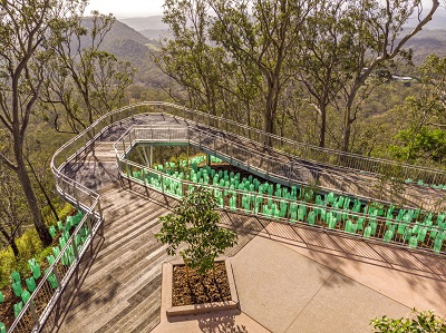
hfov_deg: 71.7
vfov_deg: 56.7
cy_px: 166
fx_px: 309
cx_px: 223
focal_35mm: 24
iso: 100
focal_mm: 4.5
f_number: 2.8
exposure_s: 1/1250
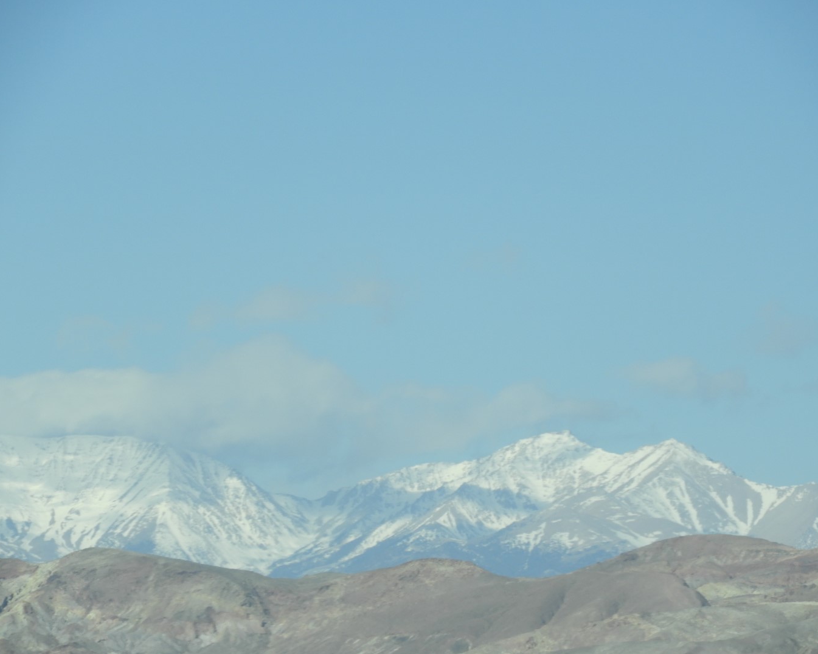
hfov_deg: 4.6
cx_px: 405
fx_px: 10120
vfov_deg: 3.7
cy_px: 328
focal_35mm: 418
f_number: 5.6
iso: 100
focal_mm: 71.7
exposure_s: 1/640
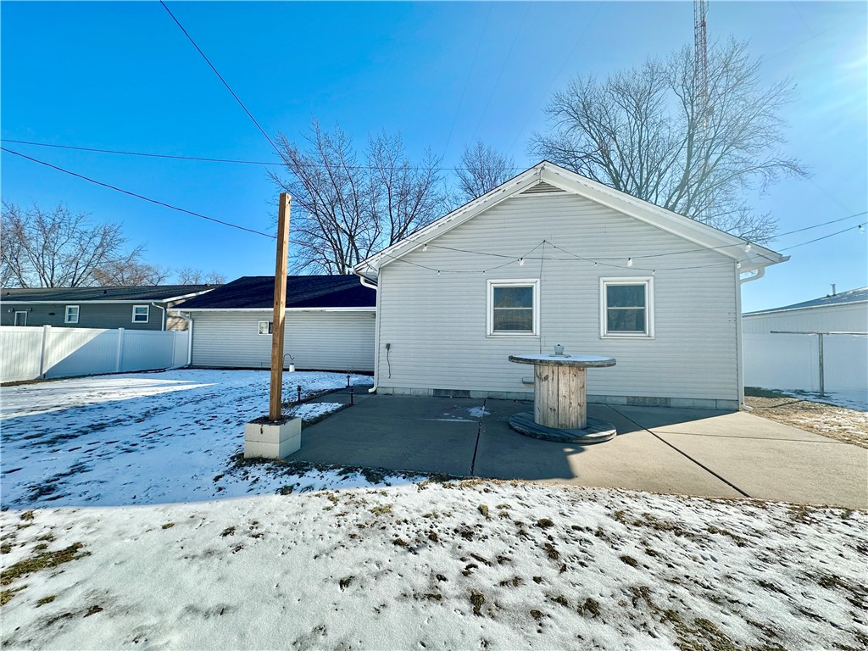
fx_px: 351
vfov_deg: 85.7
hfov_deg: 102.1
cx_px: 434
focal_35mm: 14
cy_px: 326
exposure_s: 1/1208
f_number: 2.2
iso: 50
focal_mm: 2.22
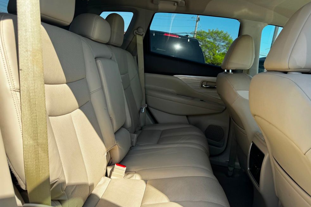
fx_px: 225
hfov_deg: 69.4
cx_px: 157
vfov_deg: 49.5
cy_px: 94
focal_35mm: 26
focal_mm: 6.76
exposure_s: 1/1818
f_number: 1.78
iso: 80
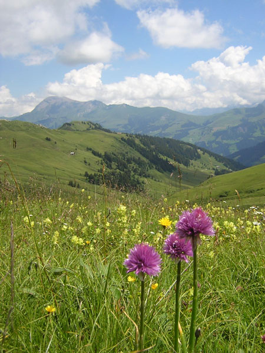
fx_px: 367
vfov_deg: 51.4
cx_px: 132
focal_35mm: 36
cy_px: 176
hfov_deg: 39.7
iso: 100
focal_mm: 4.7
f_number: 5.2
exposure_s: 1/340
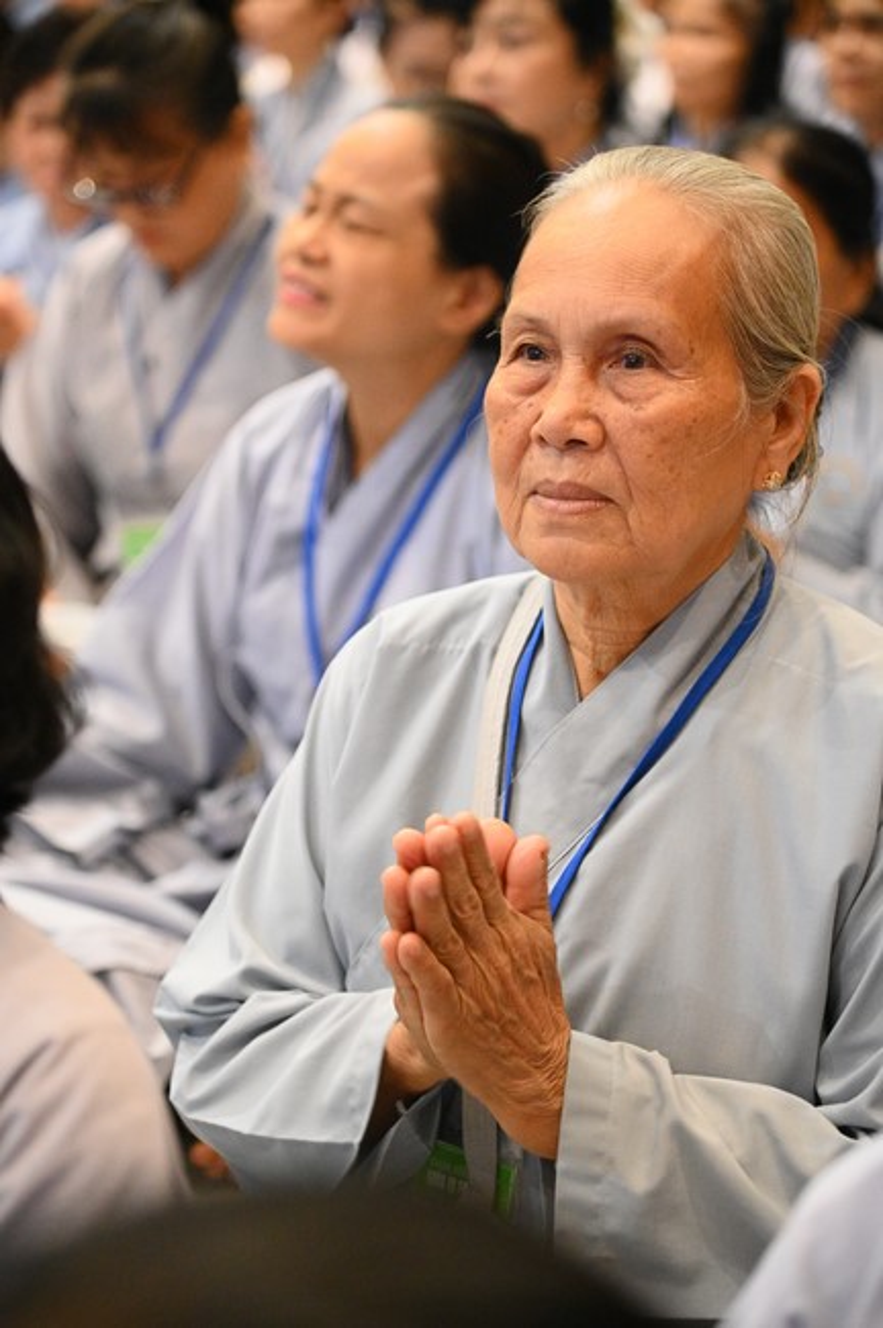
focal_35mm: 120
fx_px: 4424
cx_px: 442
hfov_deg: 11.4
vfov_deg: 17.1
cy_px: 664
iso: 10000
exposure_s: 1/160
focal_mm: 120
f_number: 4
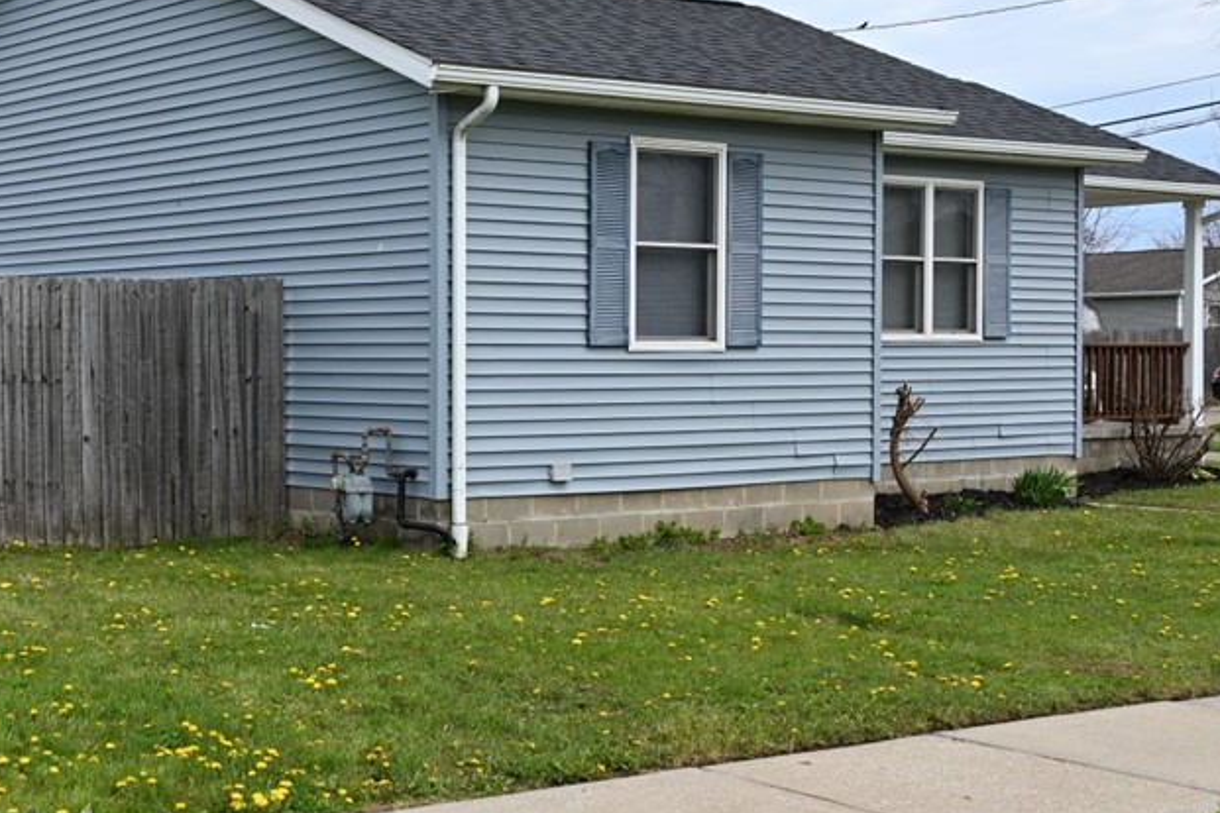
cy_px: 399
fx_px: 2135
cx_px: 281
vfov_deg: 21.6
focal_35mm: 63
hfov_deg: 31.2
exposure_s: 1/320
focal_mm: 24
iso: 100
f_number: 6.3
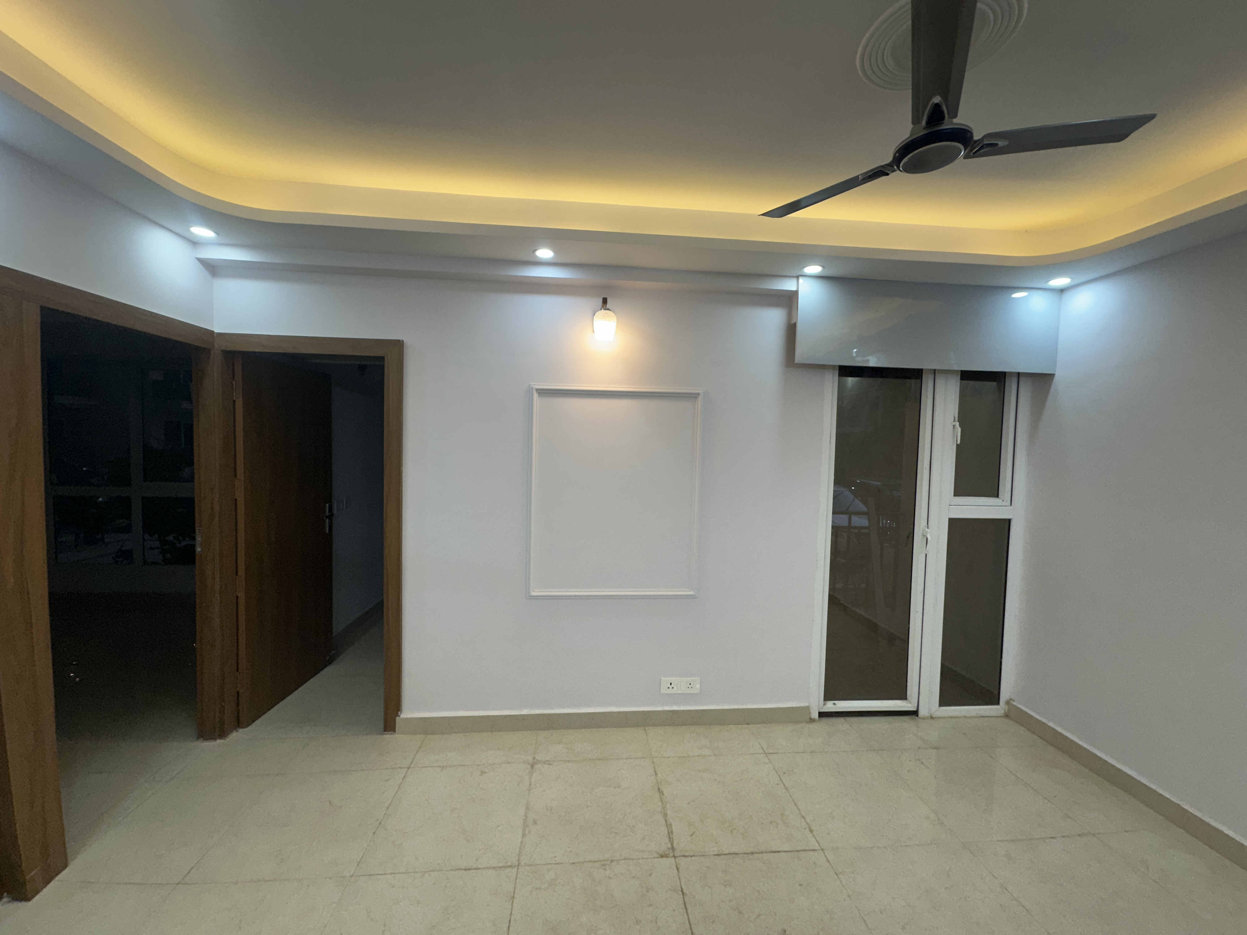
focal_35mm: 14
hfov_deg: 102.1
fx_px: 504
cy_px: 468
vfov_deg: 85.7
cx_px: 624
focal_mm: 2.22
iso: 64
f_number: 2.2
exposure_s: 1/100
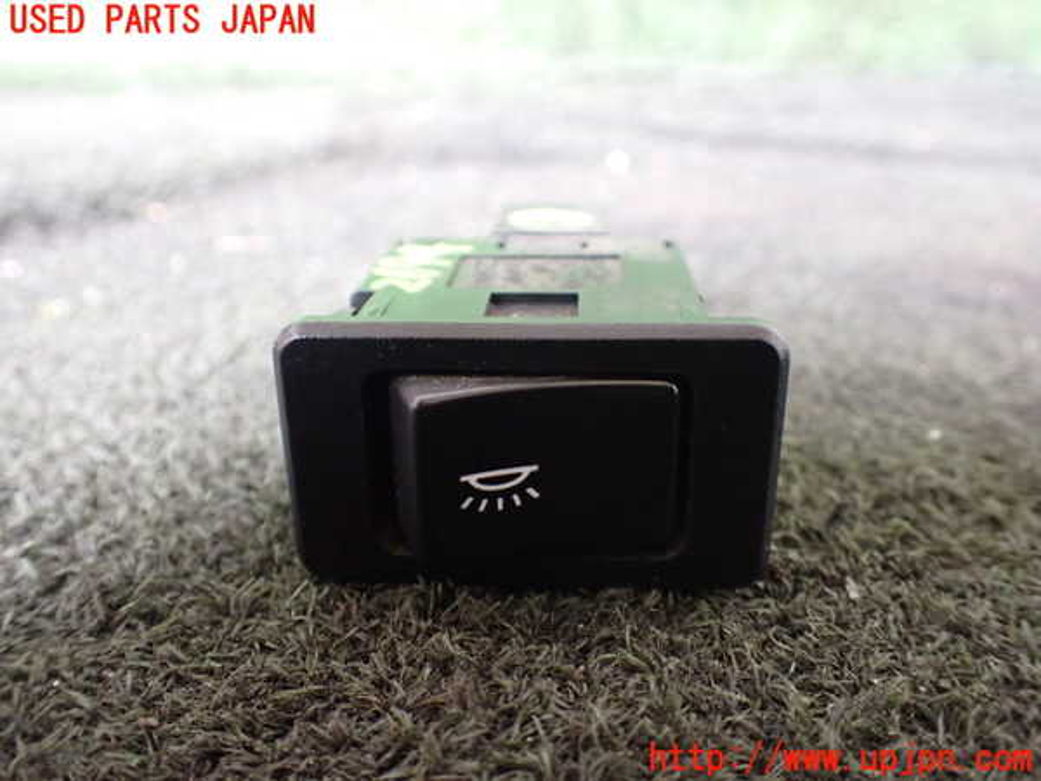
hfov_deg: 60.0
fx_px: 902
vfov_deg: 46.8
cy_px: 390
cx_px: 520
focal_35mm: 30
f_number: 2.3
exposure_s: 1/30
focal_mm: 5.4
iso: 800
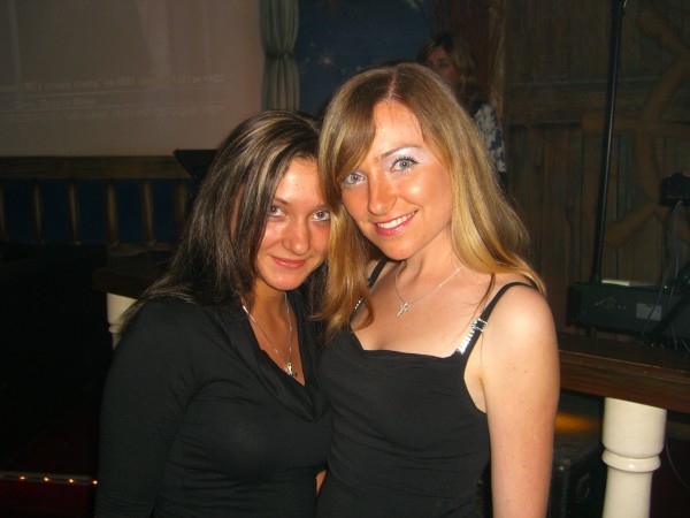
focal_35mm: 38
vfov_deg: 37.7
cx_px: 345
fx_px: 757
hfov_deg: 49.0
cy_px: 259
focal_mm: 7.9
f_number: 2.8
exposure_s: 1/60
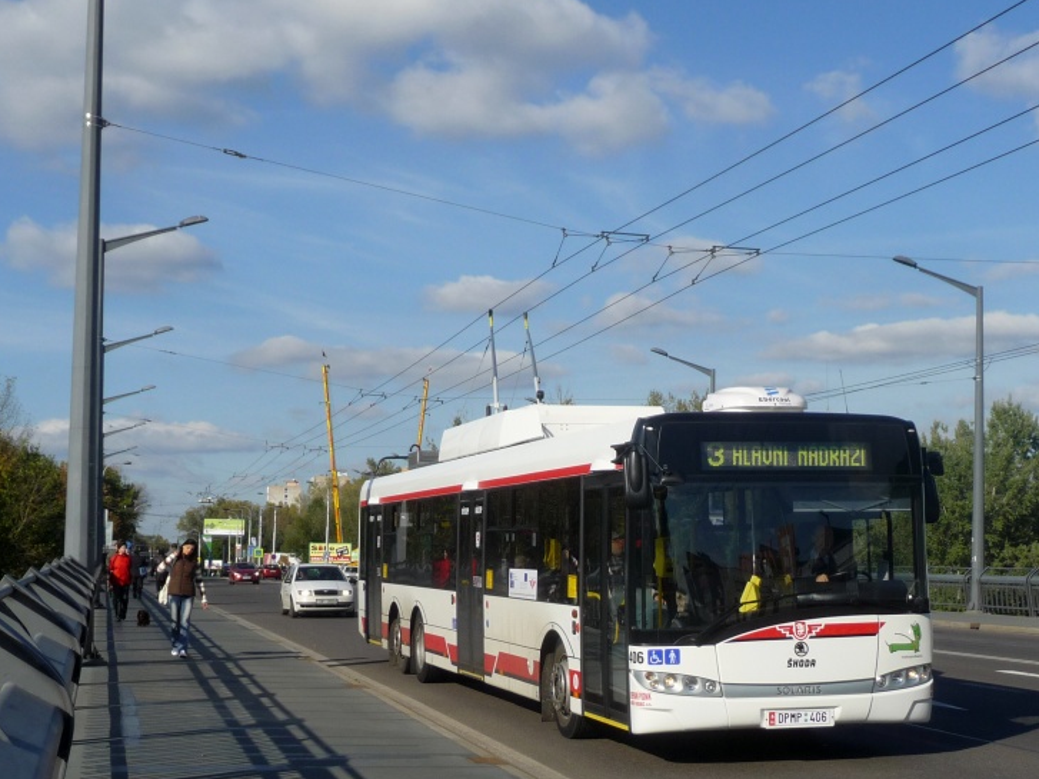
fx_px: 1651
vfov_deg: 26.5
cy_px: 407
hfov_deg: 34.9
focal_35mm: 55
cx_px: 587
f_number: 3.9
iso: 100
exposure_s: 1/1000
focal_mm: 6.7
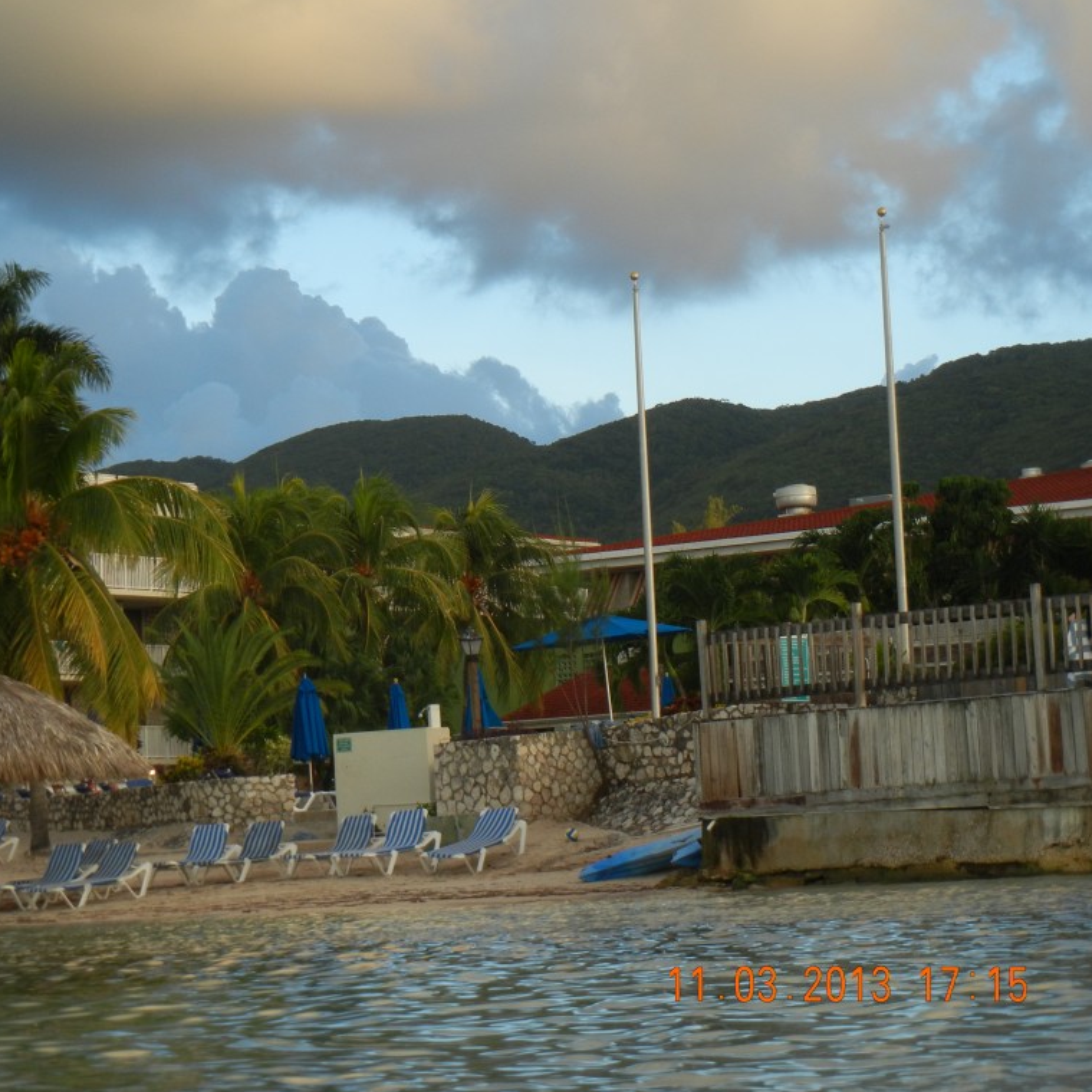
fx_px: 3783
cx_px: 382
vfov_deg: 16.4
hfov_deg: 16.4
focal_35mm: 106
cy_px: 547
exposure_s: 1/96.7
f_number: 4.4
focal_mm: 16
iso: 160
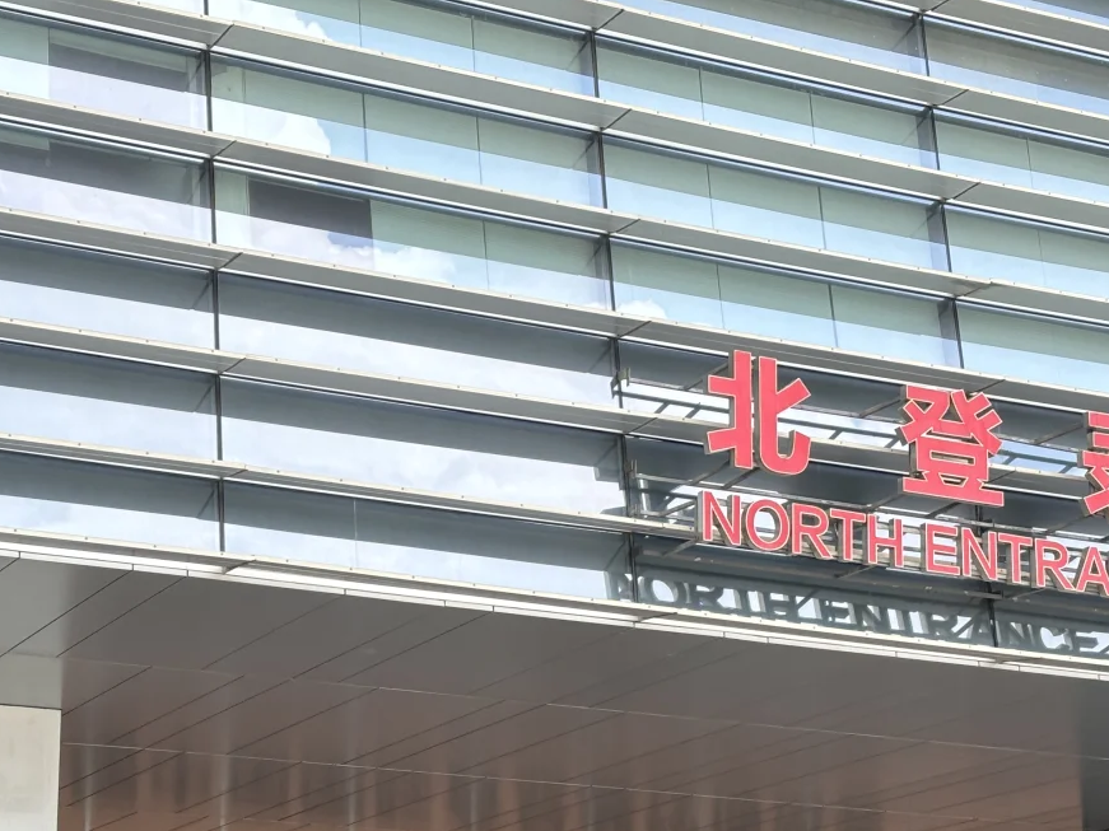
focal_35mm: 86
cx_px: 505
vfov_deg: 17.1
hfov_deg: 22.8
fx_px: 2755
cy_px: 626
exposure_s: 1/316
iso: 32
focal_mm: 5.96
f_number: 1.6
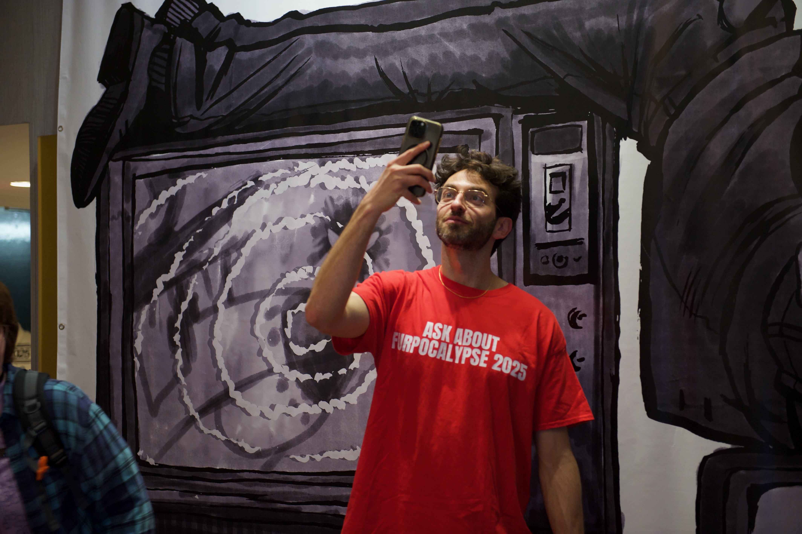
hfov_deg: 28.9
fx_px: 1558
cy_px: 267
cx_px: 401
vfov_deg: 19.4
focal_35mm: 70
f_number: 2.8
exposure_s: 1/80
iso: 1600
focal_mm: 70
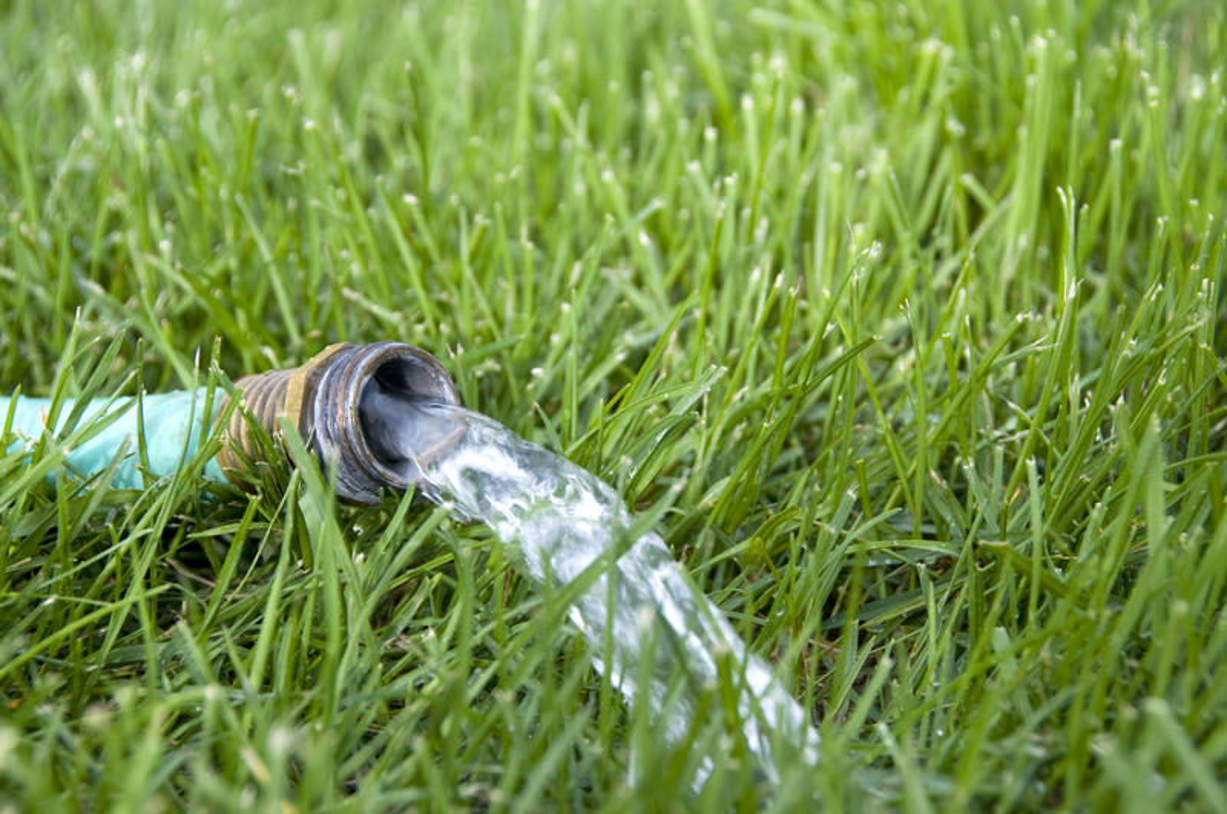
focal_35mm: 98
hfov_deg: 20.9
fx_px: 3318
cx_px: 614
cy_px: 407
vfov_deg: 14.0
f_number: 6.3
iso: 200
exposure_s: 1/160
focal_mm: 65
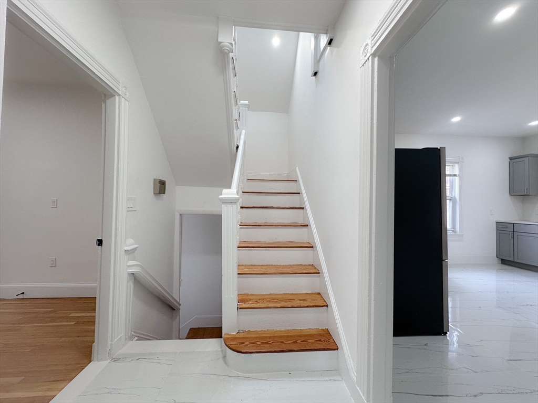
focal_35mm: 14
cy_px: 202
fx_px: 218
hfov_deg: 102.1
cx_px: 269
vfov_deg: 85.7
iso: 125
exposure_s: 1/120
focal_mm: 2.22
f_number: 2.2
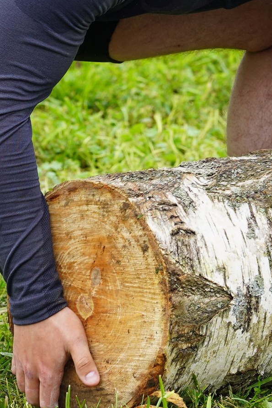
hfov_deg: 2.4
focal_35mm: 583
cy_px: -193
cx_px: 176
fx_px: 6604
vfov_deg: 3.5
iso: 100
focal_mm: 135
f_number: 5
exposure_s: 1/250
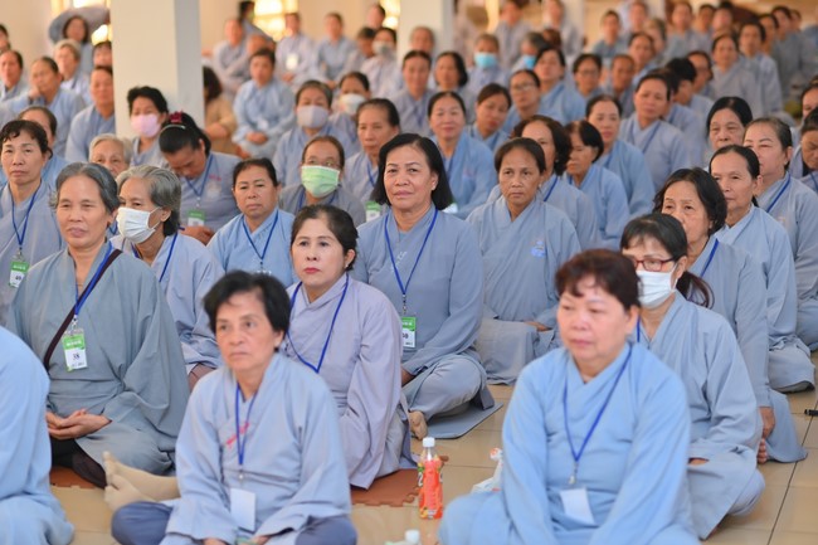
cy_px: 272
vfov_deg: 16.1
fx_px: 1931
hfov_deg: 23.9
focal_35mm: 85
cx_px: 409
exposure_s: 1/200
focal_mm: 85
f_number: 2.5
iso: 400
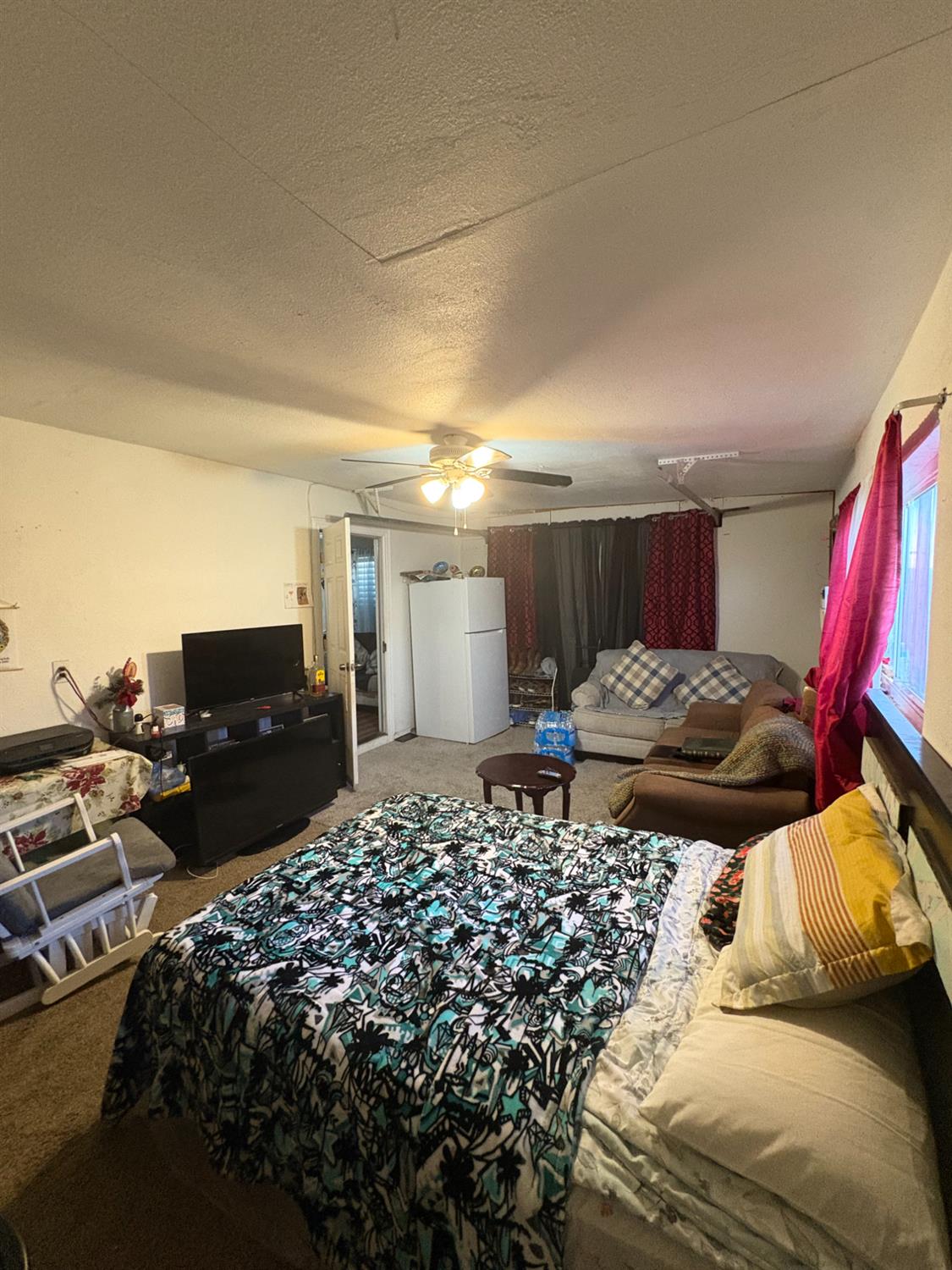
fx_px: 513
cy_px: 635
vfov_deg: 102.1
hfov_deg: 85.7
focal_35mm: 14
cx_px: 476
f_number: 2.2
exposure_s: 1/60
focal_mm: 2.22
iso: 640
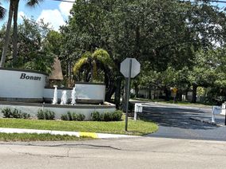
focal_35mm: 46
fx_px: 300
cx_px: 71
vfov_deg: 31.4
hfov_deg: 40.6
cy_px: 98
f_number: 1.5
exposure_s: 1/4115
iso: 50
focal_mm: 5.7
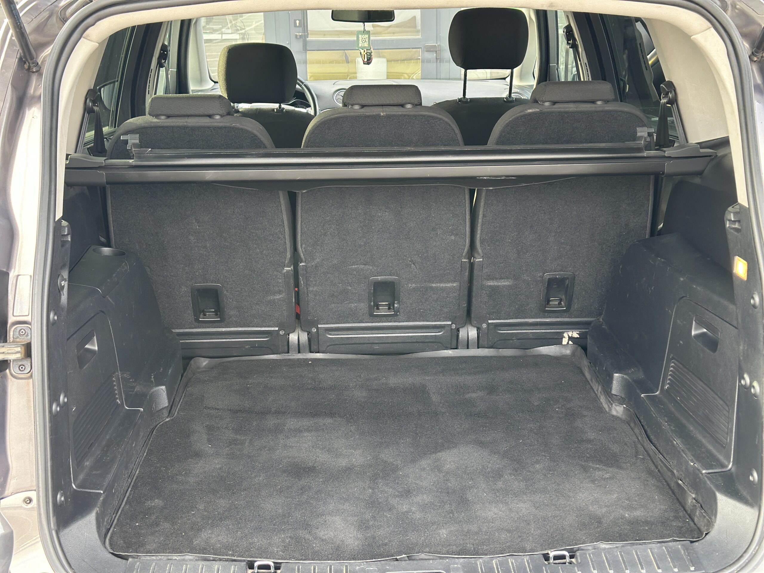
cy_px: 286
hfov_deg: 39.7
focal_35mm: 48
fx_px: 1059
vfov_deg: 30.3
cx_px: 382
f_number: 1.78
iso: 125
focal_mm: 6.86
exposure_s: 1/79
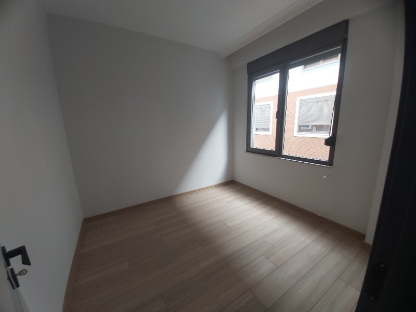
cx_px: 208
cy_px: 156
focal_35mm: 12
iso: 64
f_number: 2.2
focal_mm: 1.42
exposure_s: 1/60
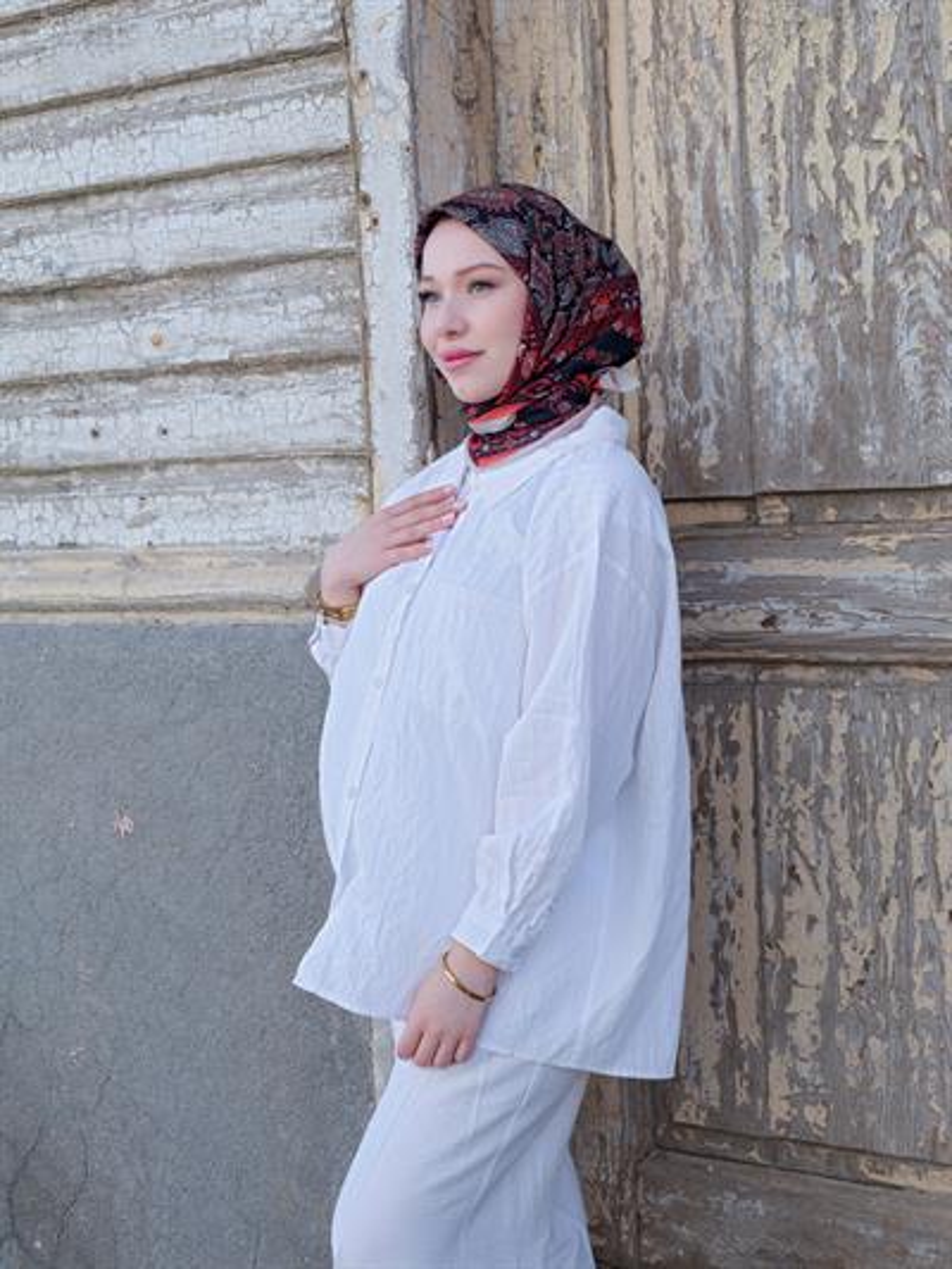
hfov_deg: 26.6
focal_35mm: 55
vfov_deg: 34.9
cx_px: 476
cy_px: 634
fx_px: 2016
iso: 320
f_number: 7.1
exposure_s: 1/250
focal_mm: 70
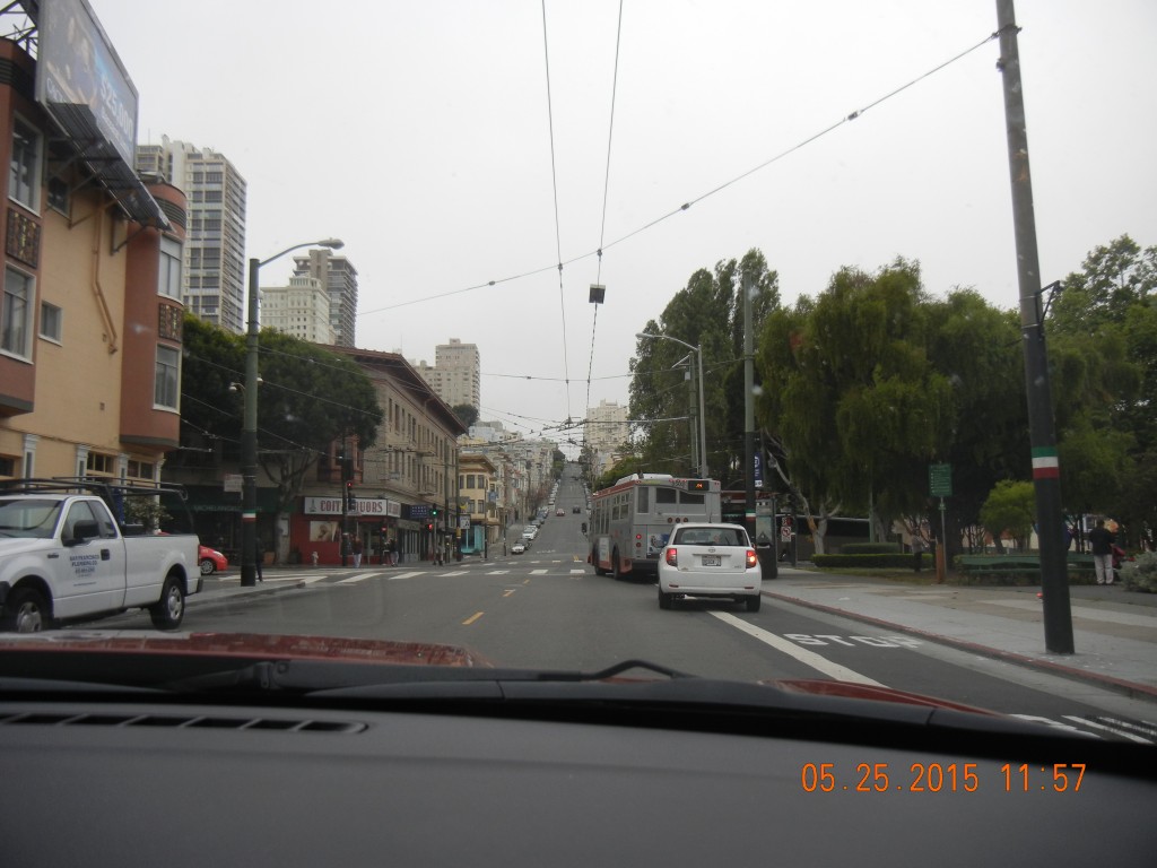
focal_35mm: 30
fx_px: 1003
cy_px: 434
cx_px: 578
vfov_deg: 46.8
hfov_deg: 60.0
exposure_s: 1/559
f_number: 3.5
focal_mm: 5.4
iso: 160
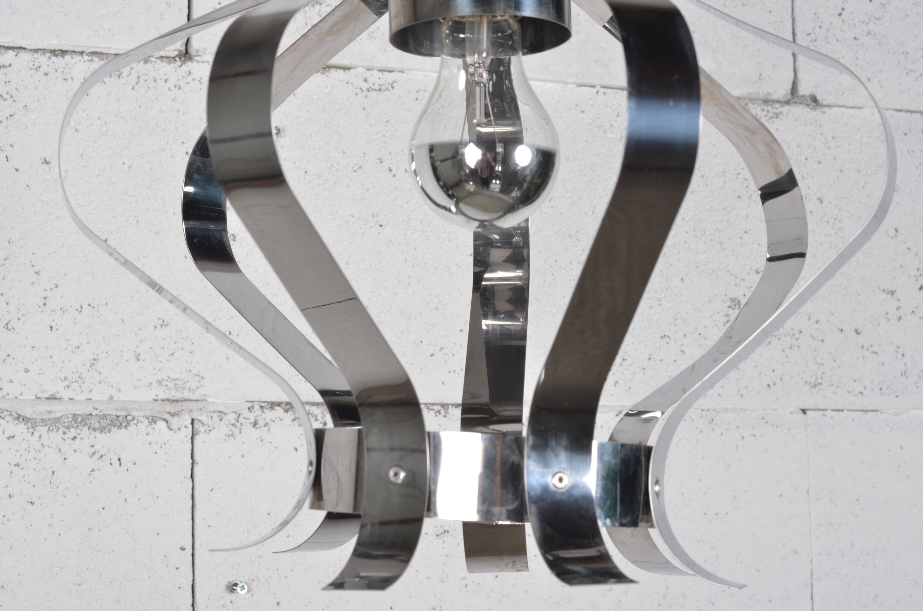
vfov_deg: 18.1
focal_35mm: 75
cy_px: 306
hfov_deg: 27.0
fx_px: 1919
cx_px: 462
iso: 100
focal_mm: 50
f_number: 11
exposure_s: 1/125
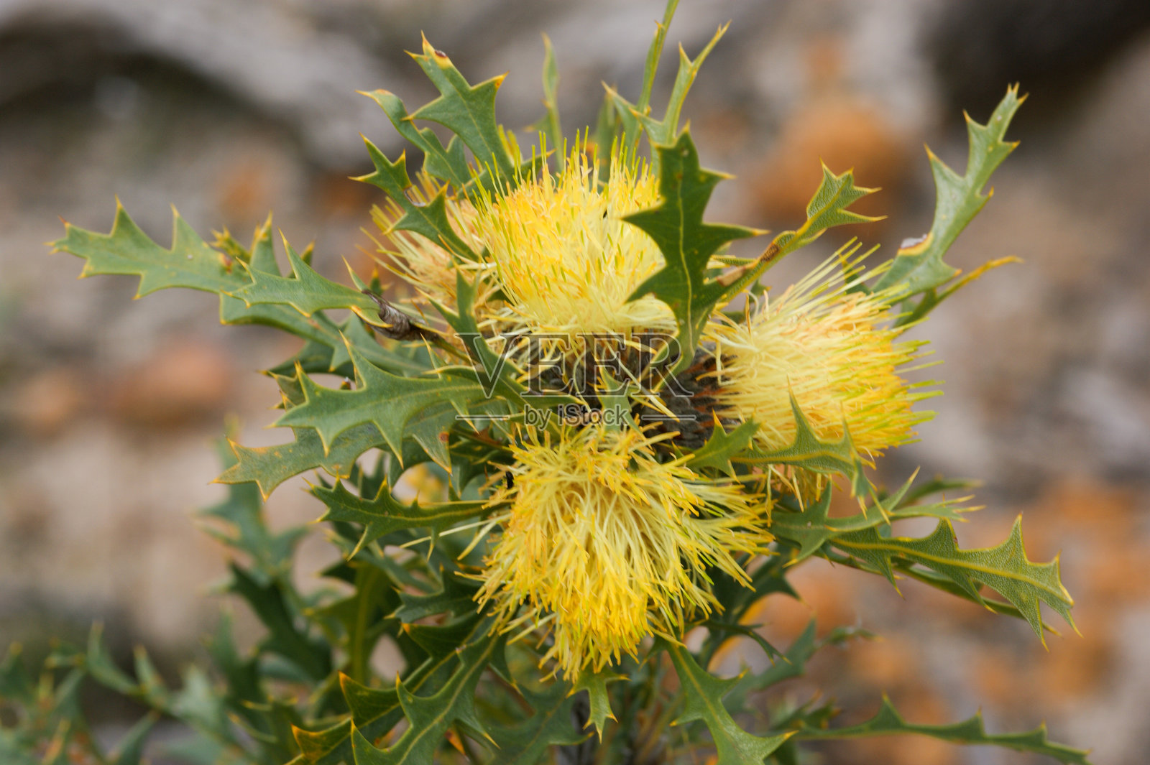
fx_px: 5028
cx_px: 575
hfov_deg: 13.0
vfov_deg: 8.7
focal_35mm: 158
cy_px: 382
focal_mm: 105
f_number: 9
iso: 100
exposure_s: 1/125
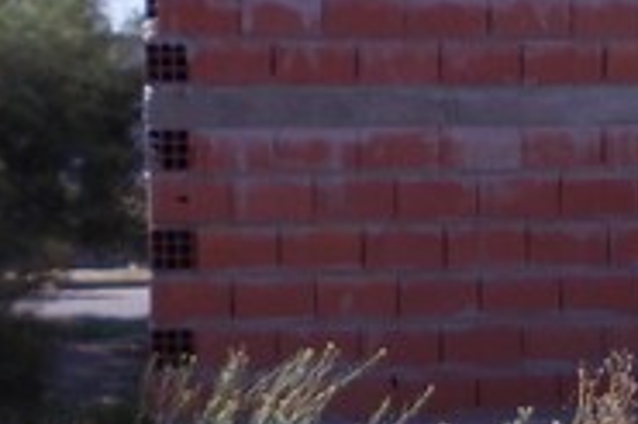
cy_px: 183
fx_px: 2904
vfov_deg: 8.4
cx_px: 403
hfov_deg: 12.5
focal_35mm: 164
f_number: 6.2
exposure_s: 1/200
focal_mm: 5.3
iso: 80
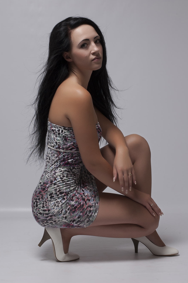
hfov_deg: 18.2
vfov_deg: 27.0
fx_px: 588
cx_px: 94
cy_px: 142
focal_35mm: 75
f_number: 13
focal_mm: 50
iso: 200
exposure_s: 1/500
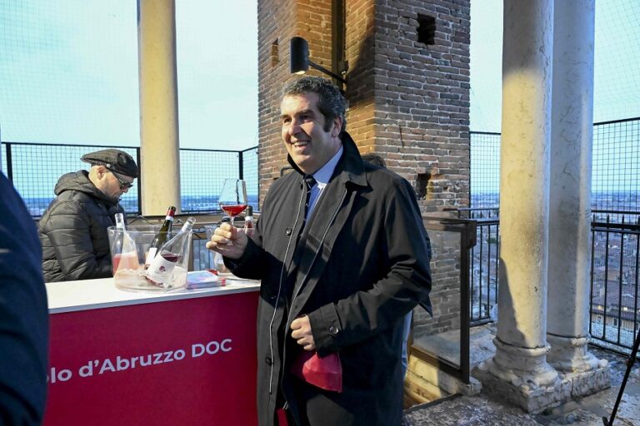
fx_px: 427
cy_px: 213
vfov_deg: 53.1
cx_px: 320
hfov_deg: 73.7
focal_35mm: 24
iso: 25600
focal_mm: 24
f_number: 5.6
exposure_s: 1/200
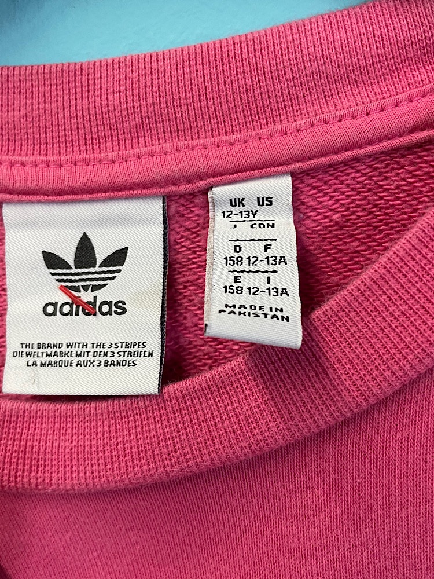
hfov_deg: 53.1
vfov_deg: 67.3
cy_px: 290
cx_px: 217
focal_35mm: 26
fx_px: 435
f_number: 1.6
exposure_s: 1/50
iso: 160
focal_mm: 4.2
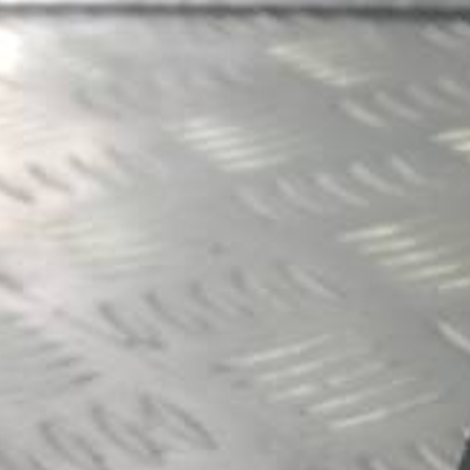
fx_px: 2135
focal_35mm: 139
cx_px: 1084
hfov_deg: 10.9
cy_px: 542
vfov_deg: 12.3
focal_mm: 4.6
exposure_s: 1/50
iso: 64
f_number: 1.8
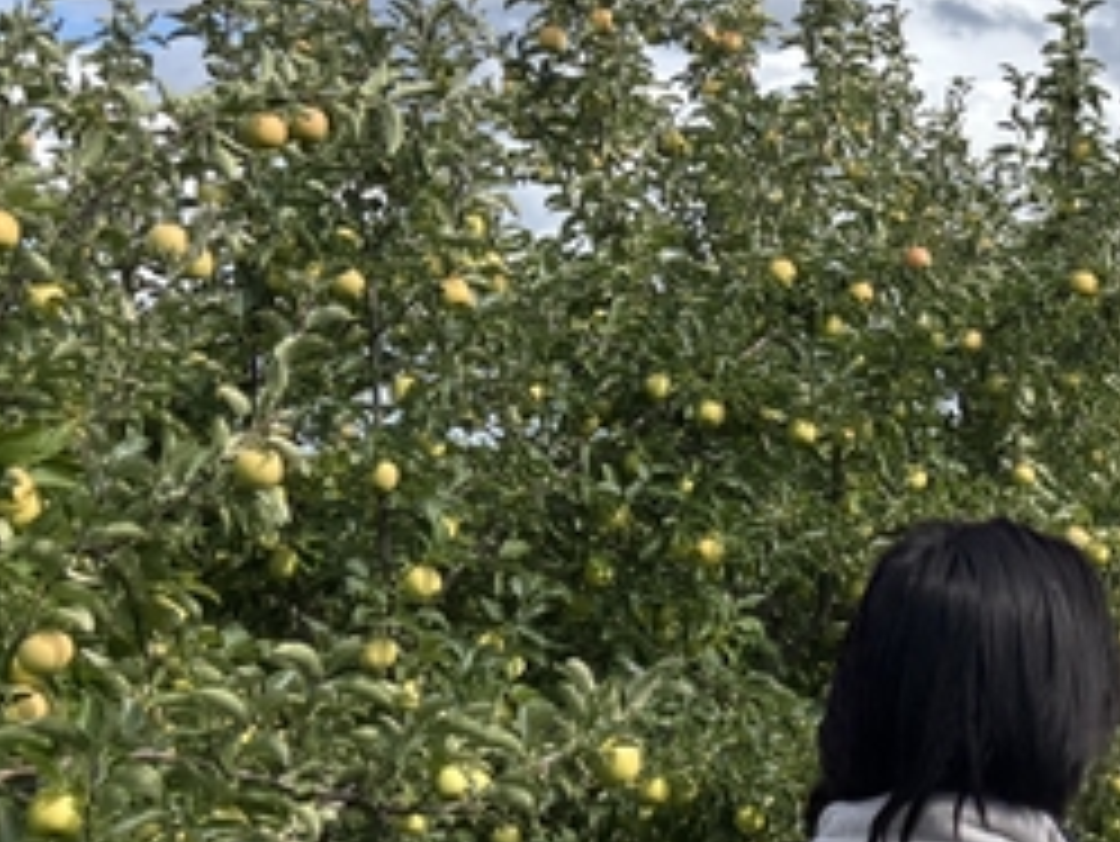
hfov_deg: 24.6
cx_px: 1228
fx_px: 2395
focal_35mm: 74
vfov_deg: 19.9
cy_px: 484
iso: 50
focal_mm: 5.96
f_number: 1.6
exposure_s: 1/3021
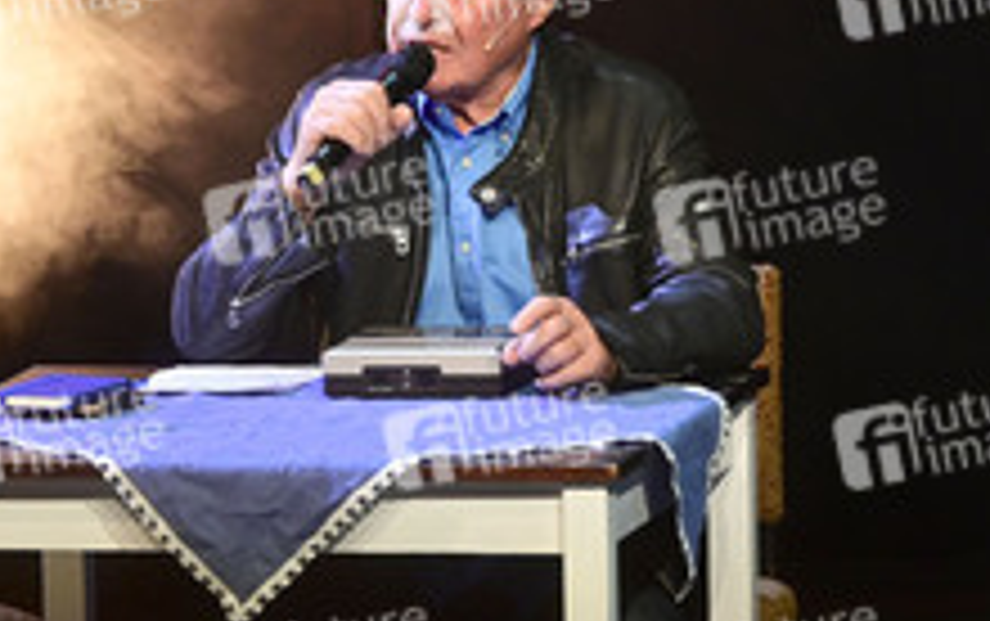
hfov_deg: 5.0
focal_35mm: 417
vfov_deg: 3.2
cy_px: 324
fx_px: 11262
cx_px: 380
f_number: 4
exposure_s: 1/320
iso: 3200
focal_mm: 200
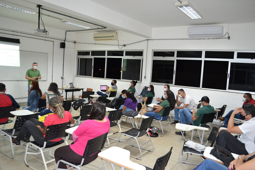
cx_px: 128
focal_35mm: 27
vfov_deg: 47.9
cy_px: 85
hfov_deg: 67.4
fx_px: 191
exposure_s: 1/60
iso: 1400
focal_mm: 18
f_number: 3.5
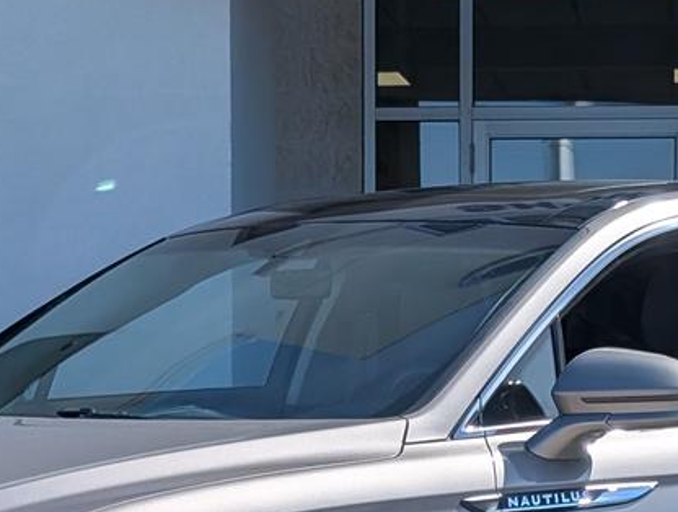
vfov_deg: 9.9
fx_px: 2945
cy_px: 426
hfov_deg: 13.1
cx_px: 402
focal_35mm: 150
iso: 25
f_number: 1.68
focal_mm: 6.9
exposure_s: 1/2257
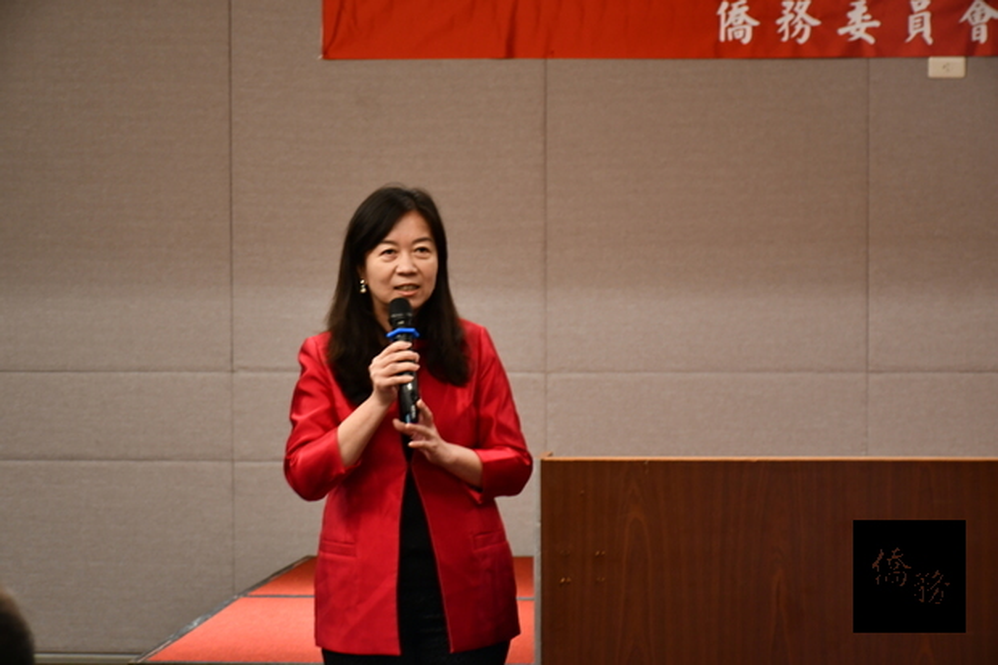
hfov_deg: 22.6
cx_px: 499
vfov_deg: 15.2
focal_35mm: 90
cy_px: 332
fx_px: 2494
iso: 800
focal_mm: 60
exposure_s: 1/15
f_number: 5.6
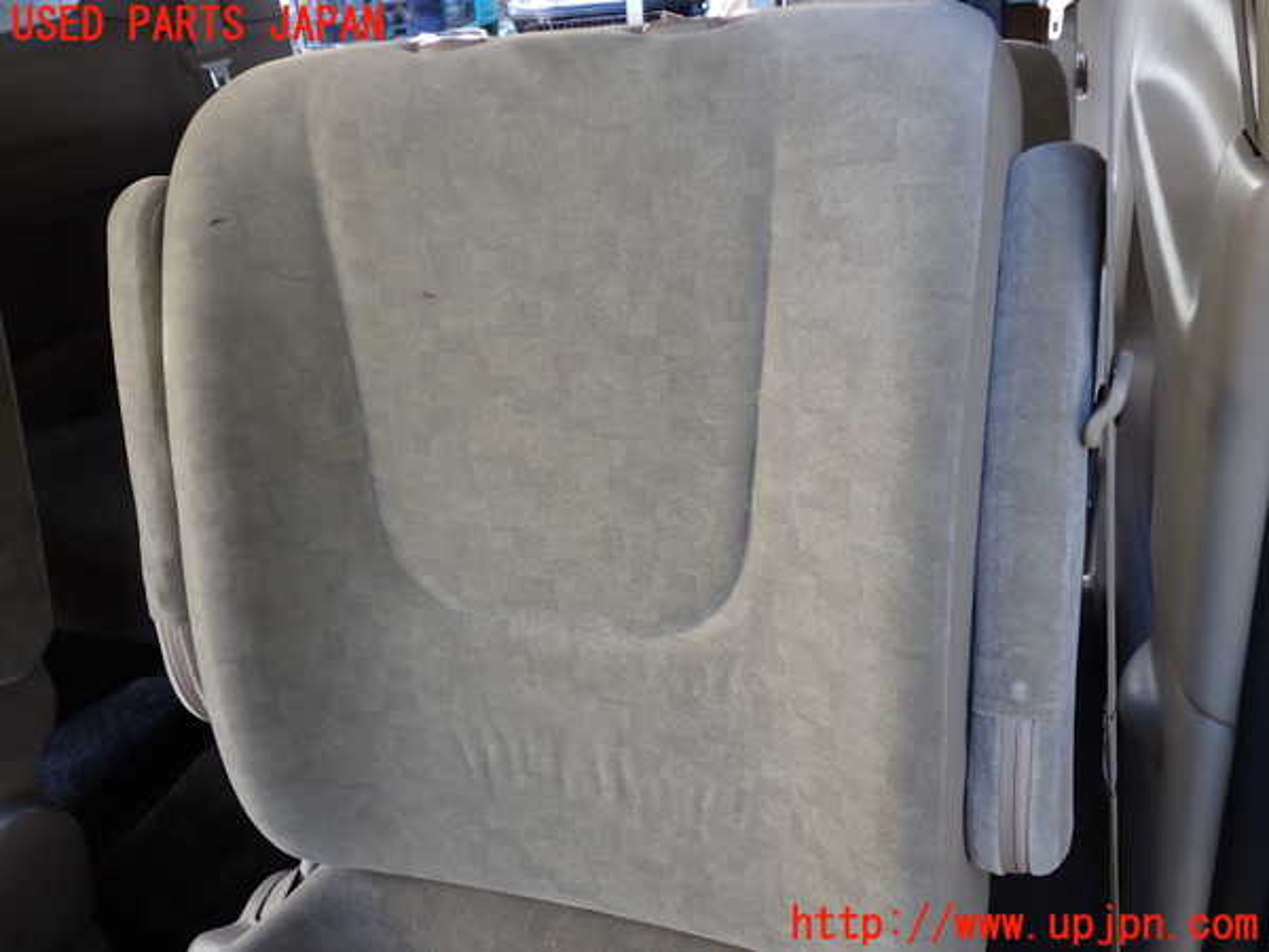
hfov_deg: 60.0
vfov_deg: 46.8
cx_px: 634
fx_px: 1100
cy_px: 476
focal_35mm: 30
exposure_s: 1/80
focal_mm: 5.4
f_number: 2.3
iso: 100
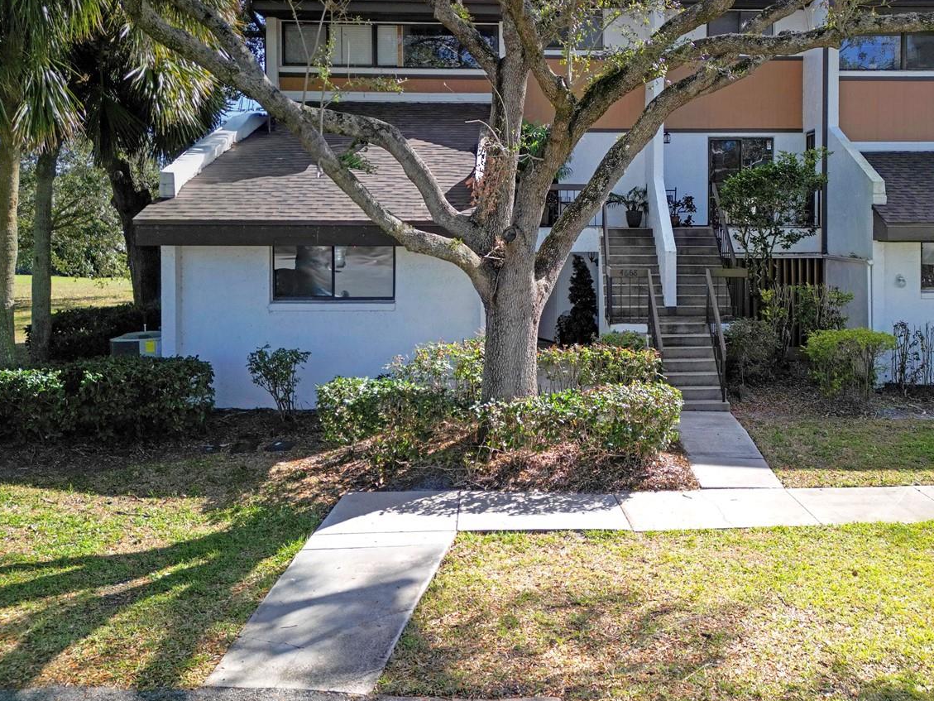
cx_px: 590
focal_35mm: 34
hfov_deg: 53.3
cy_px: 237
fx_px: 917
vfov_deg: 41.3
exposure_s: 1/15
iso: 100
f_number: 1.7
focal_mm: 6.72
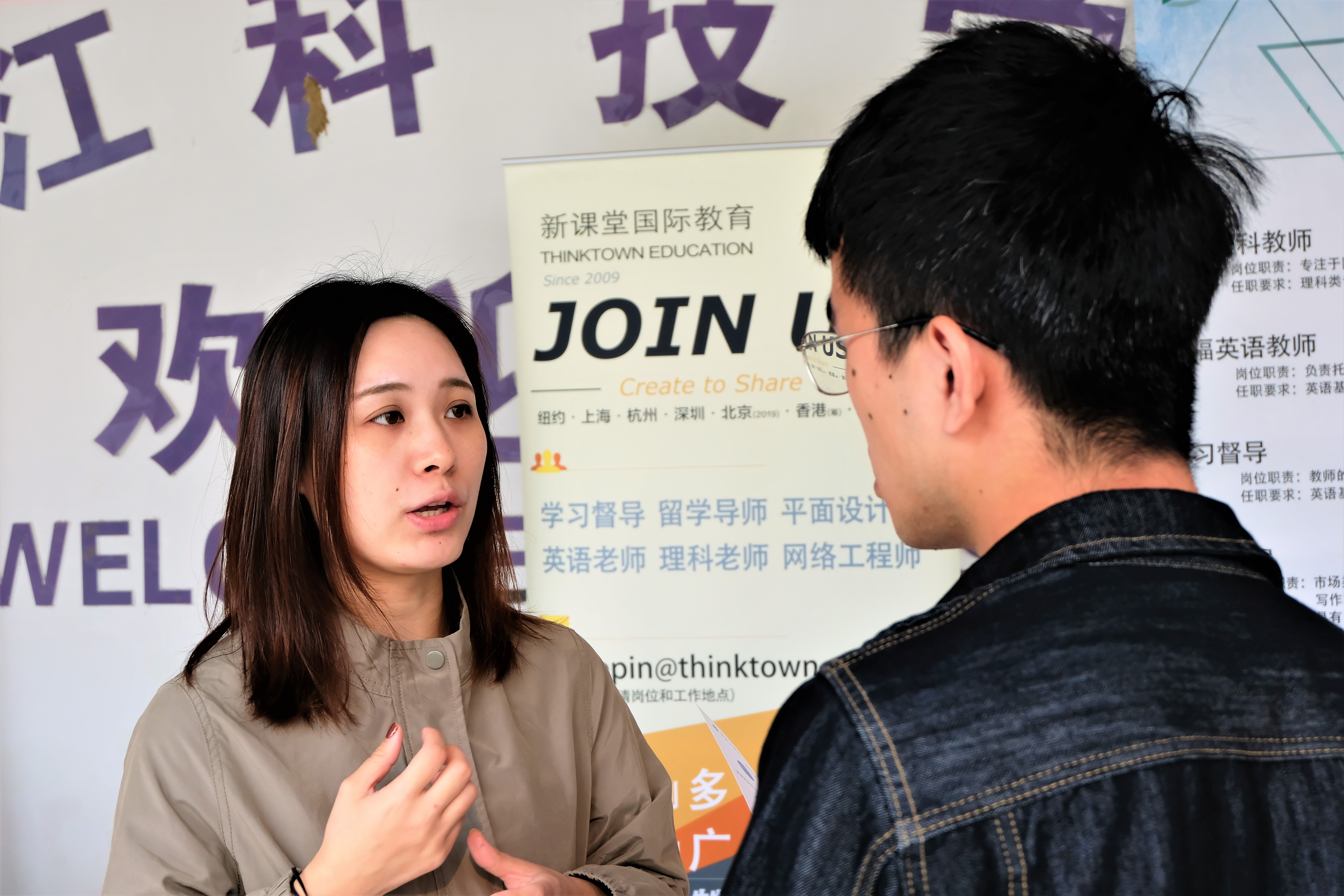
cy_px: 448
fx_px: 1755
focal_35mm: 47
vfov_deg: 28.6
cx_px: 672
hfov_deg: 41.9
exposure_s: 1/85
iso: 400
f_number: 5
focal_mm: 31
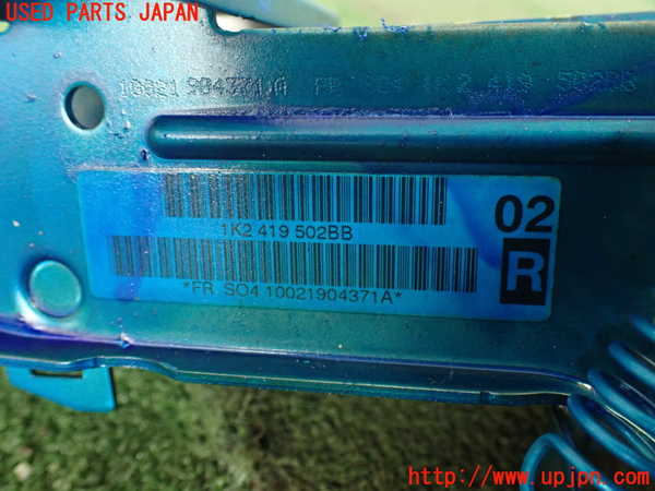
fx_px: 606
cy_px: 246
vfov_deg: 44.2
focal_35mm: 32
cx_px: 328
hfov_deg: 56.8
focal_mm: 5.79
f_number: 2.4
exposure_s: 1/25
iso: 800
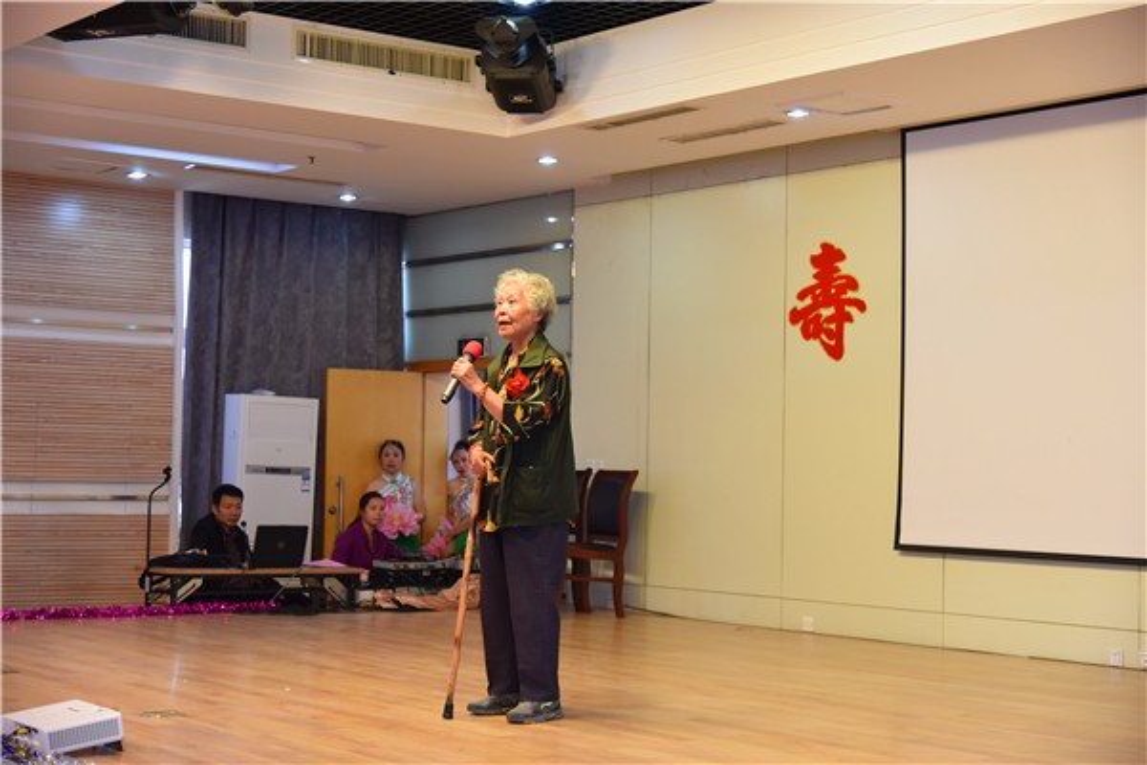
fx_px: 1848
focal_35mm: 58
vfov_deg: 23.4
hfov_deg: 34.5
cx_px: 574
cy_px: 382
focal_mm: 58
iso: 1250
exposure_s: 1/60
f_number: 4
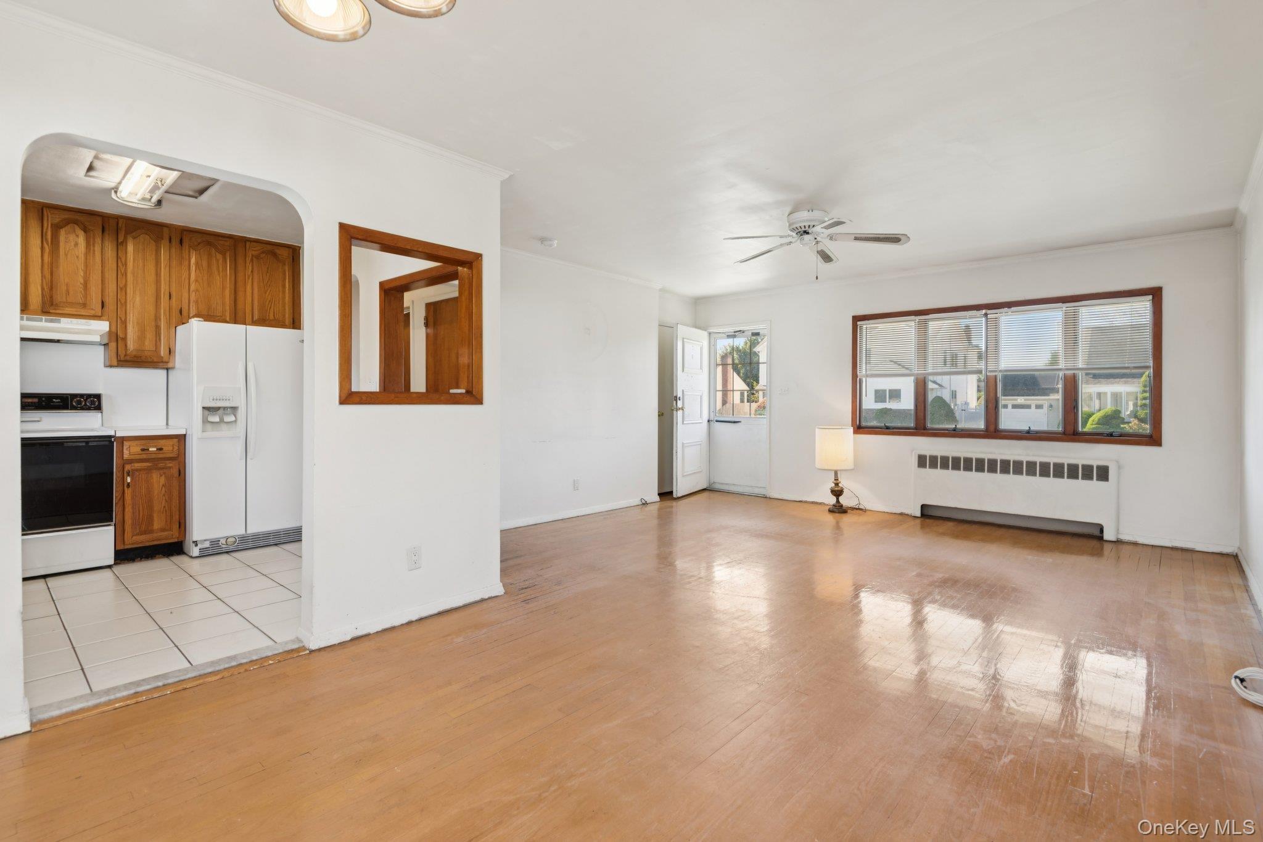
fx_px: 596
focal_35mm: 17
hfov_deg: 93.3
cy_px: 421
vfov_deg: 70.4
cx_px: 632
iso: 160
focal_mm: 17
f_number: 8
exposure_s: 1/20
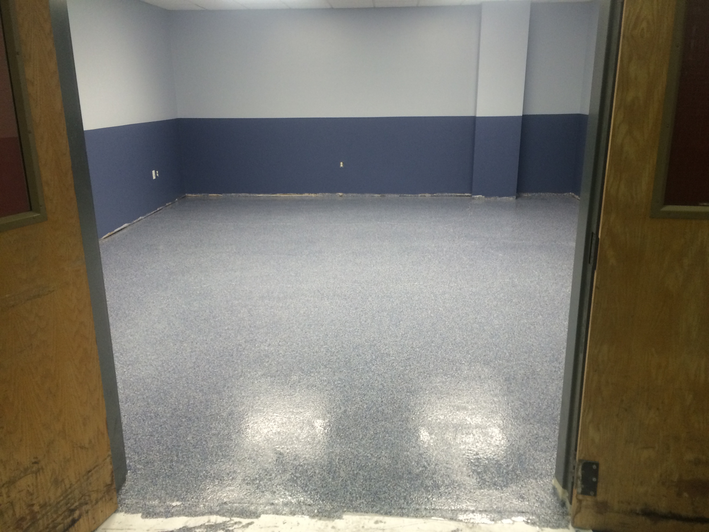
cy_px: 266
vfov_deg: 48.2
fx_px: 594
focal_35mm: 29
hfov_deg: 61.7
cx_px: 354
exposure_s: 1/30
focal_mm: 4.15
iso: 100
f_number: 2.2
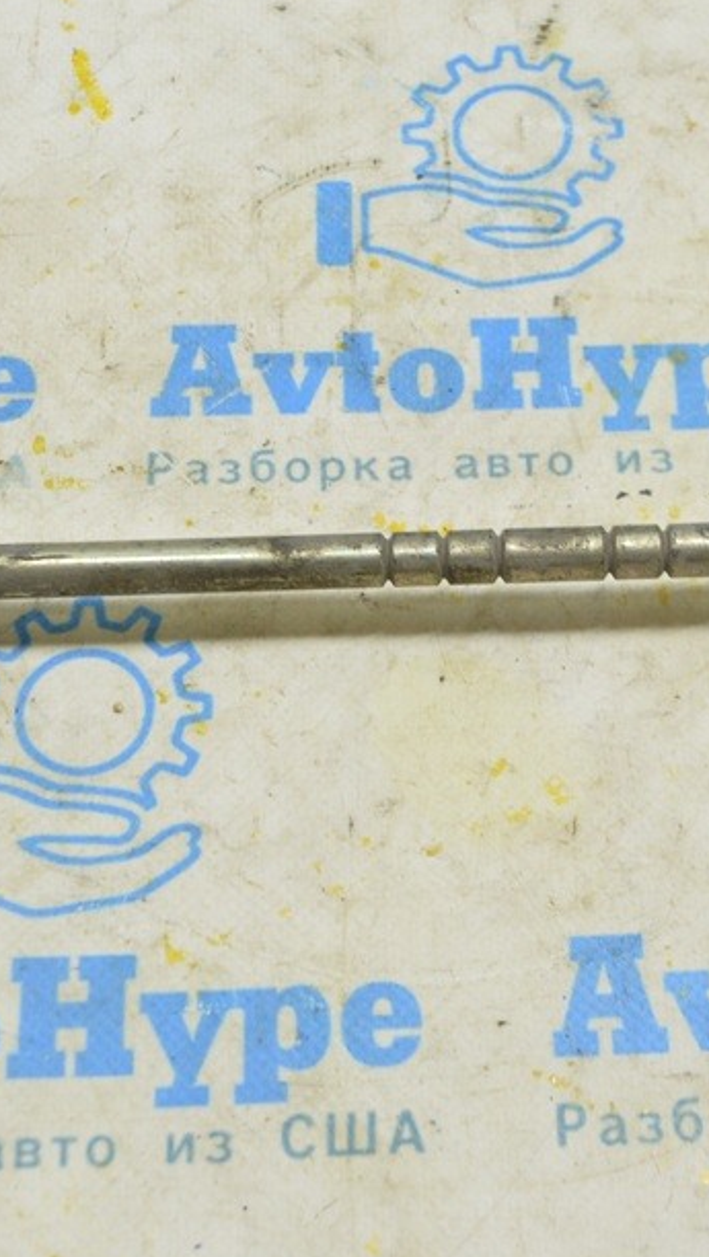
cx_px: 514
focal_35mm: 71
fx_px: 2365
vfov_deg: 29.8
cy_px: 582
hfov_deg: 17.0
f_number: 5.6
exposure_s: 1/20
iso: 400
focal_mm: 27
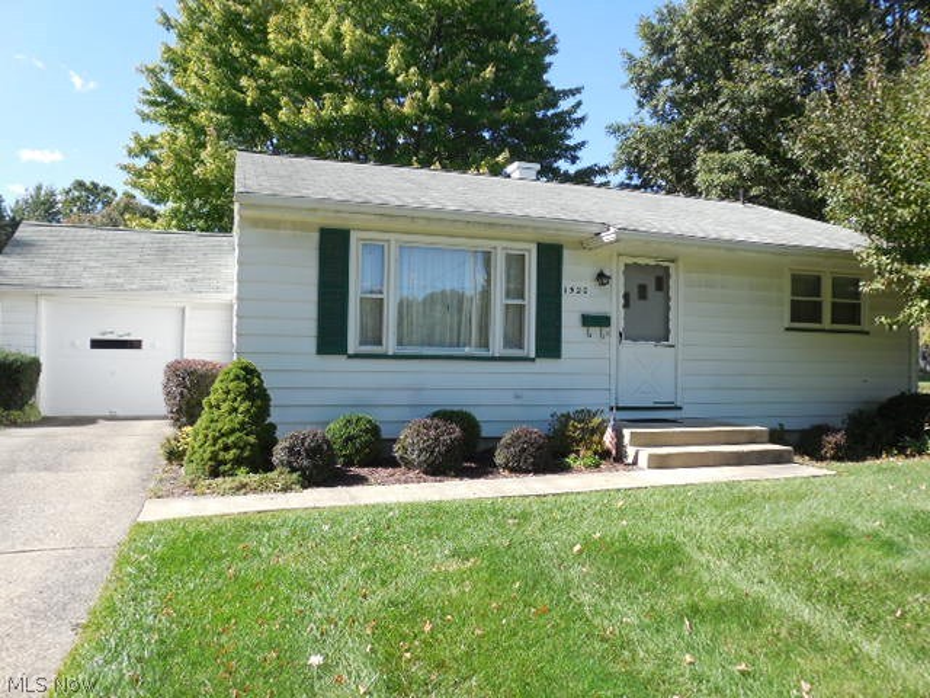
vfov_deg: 53.1
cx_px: 465
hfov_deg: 67.3
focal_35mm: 26
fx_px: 699
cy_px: 349
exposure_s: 1/500
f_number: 3.5
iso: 125
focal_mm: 4.6
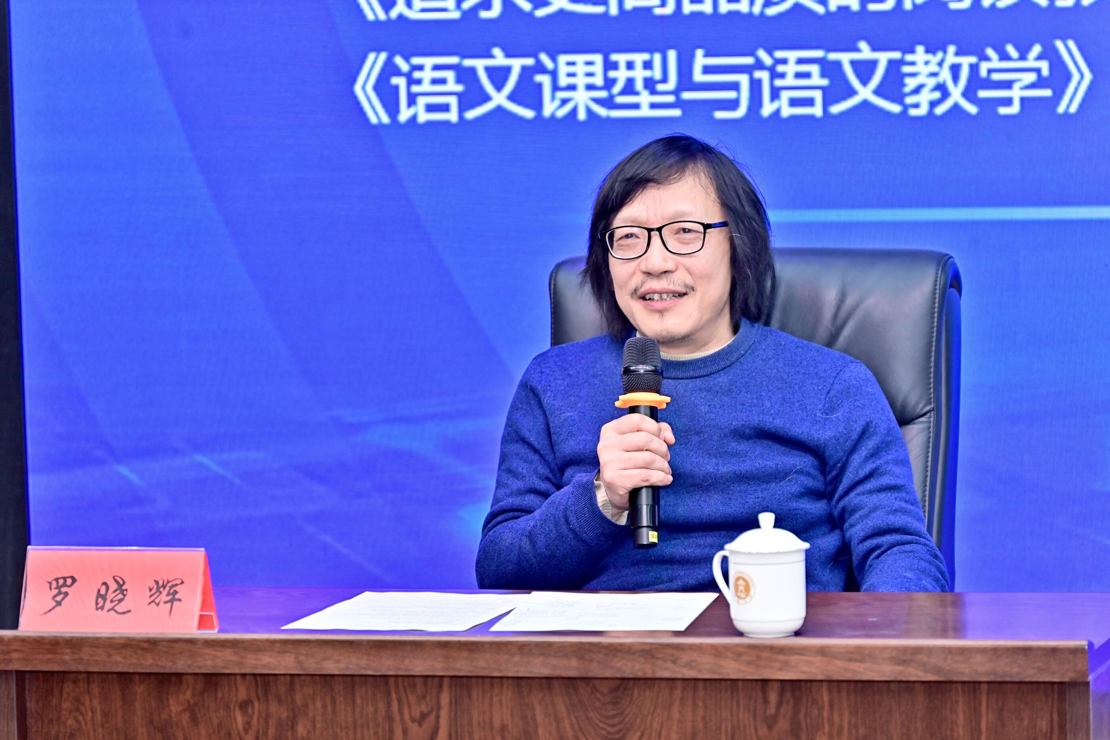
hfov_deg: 10.3
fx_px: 6167
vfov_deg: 6.9
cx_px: 555
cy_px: 370
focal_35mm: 200
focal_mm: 200
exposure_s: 1/125
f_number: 6.3
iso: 800
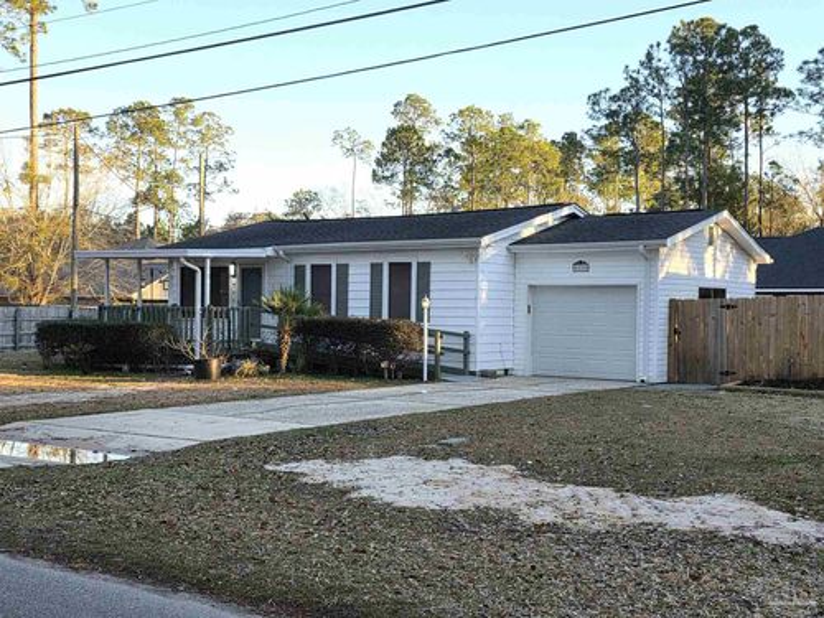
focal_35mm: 44
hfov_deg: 42.9
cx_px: 412
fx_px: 1047
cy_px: 309
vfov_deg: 32.9
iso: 40
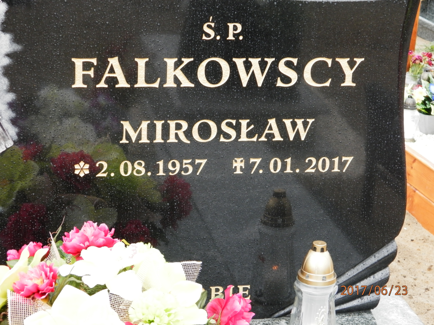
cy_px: 162
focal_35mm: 82
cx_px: 217
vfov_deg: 18.0
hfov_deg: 23.8
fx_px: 1028
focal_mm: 14.6
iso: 200
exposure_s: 1/40
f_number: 4.2
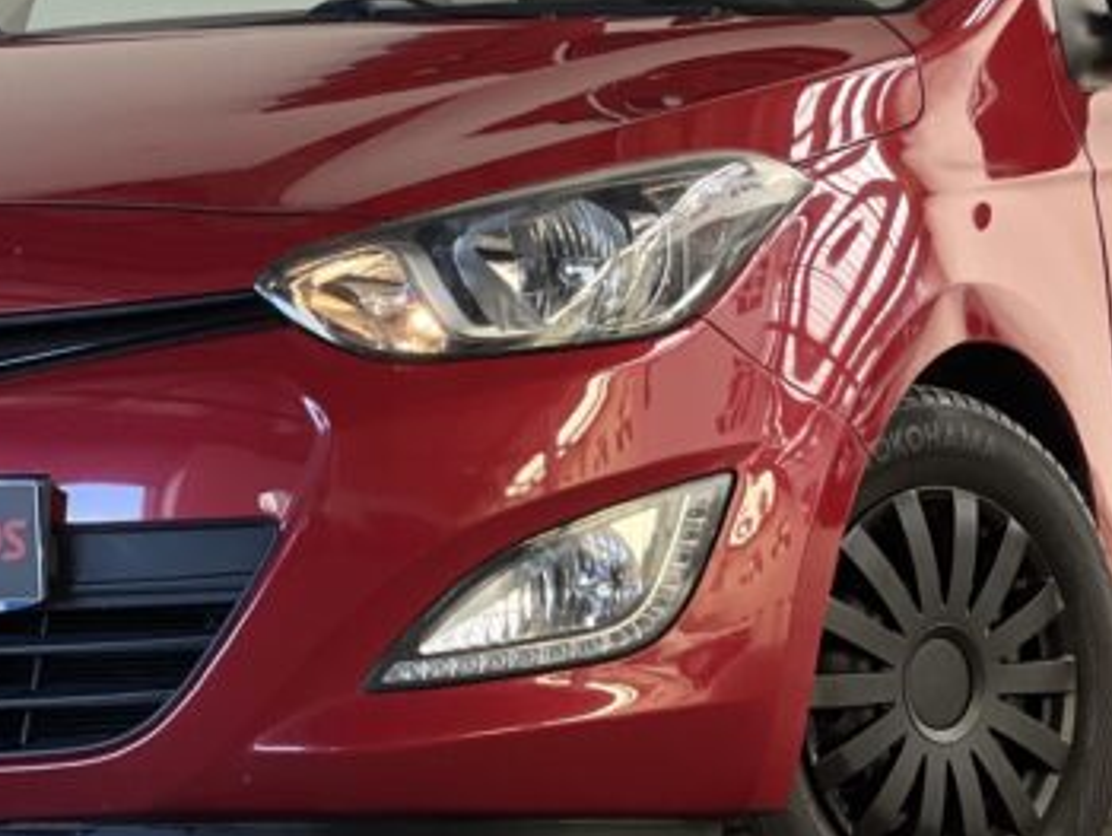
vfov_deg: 8.4
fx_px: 5658
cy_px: 16
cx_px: 559
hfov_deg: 11.2
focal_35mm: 176
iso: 250
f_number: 2.8
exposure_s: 1/94
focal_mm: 9
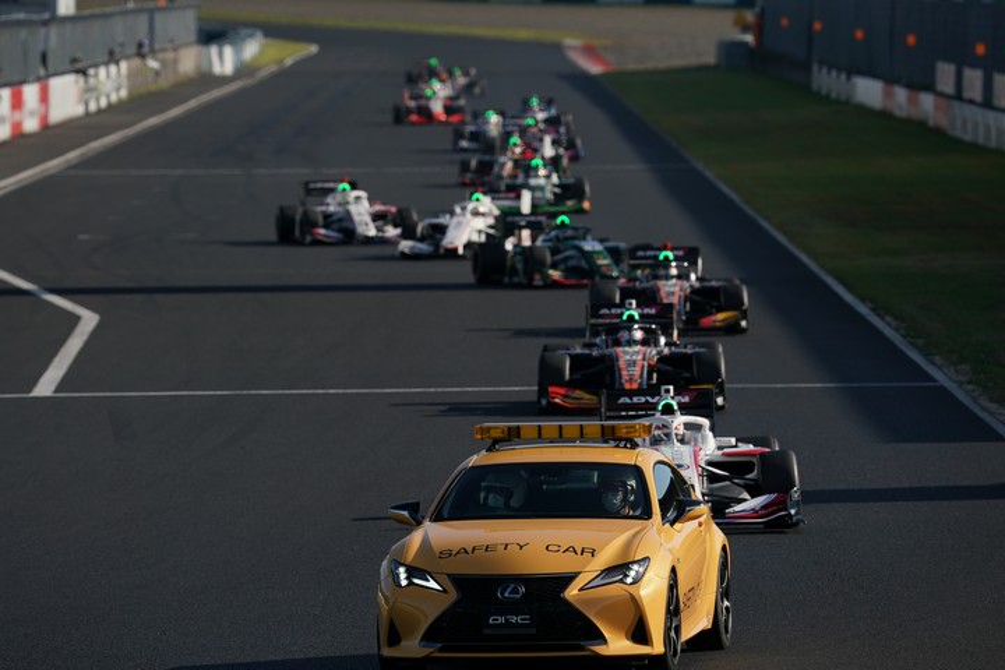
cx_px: 502
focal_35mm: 441
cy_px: 335
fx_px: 12310
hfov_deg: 4.7
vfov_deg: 3.1
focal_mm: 441
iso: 200
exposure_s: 1/800
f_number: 8
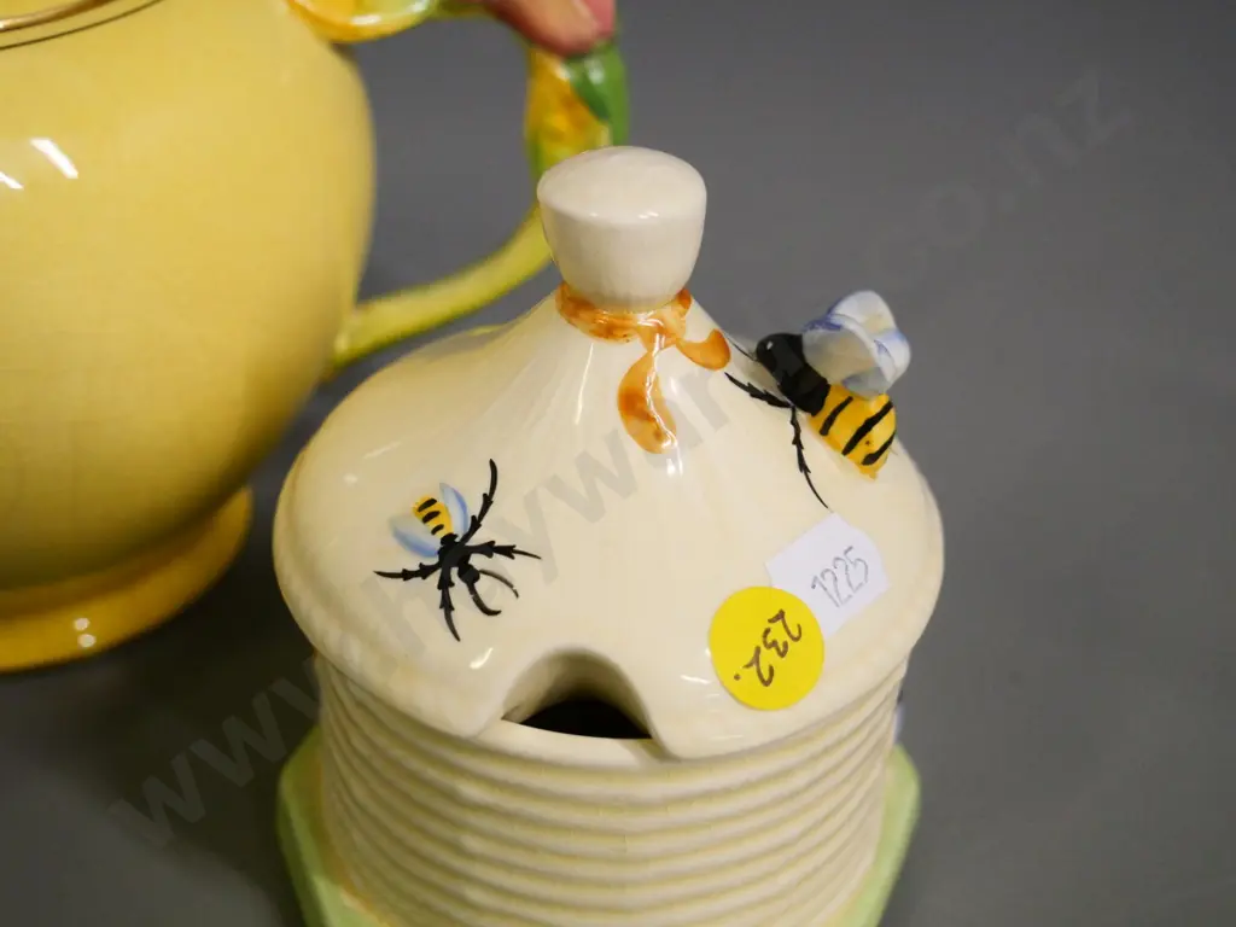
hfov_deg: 42.9
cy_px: 464
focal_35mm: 44
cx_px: 618
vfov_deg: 32.9
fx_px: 1571
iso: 3200
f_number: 4.2
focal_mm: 22
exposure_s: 1/250
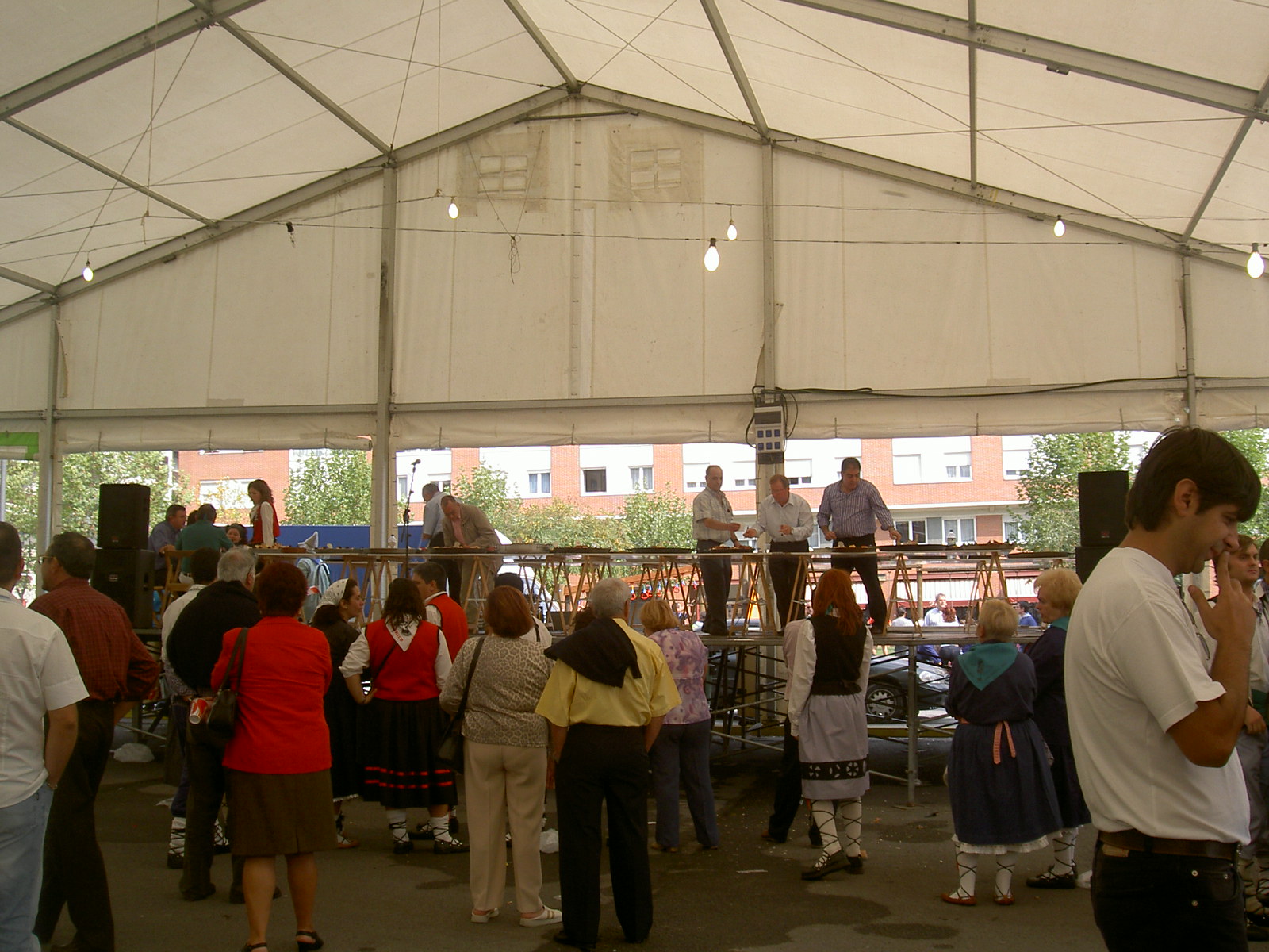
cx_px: 634
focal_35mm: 39
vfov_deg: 36.8
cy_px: 476
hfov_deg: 47.9
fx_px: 1430
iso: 100
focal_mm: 8
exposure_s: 1/208
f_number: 4.7
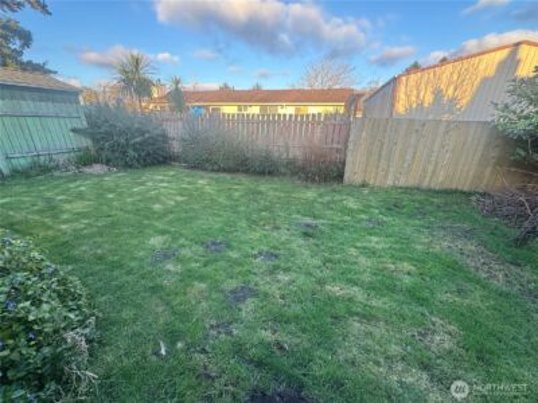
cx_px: 269
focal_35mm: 14
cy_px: 202
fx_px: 218
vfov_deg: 85.7
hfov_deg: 102.1
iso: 64
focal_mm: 2.22
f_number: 2.2
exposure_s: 1/99
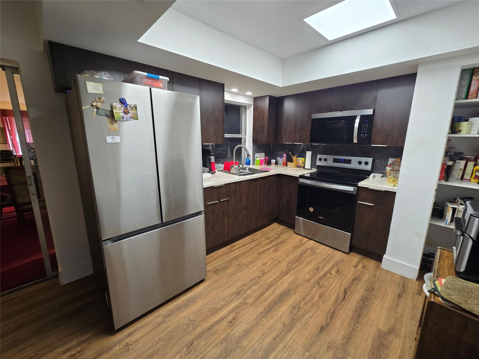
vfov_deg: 89.9
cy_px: 180
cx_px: 240
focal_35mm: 13
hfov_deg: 106.2
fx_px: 180
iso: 125
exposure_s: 1/60
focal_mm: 2.2
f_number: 2.2
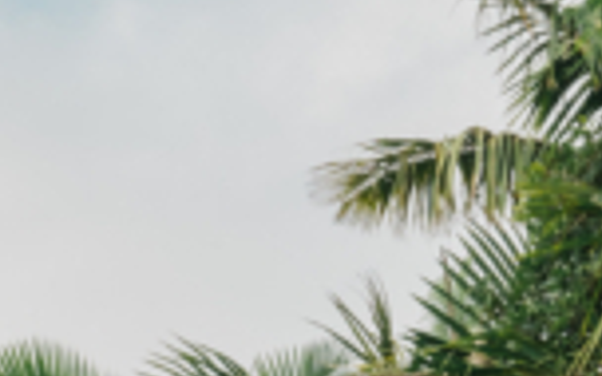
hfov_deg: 11.1
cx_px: -337
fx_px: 2957
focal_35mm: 180
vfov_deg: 7.1
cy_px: 718
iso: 640
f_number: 13
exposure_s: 1/200
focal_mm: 33.6
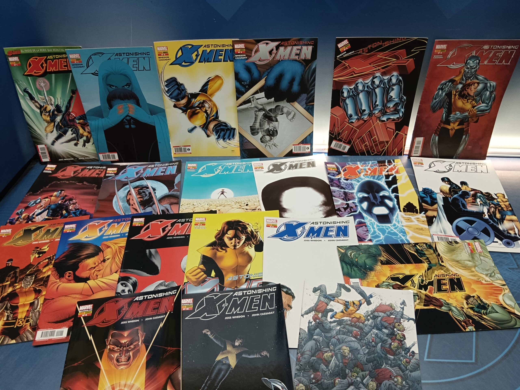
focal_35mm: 26
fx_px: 391
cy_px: 195
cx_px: 260
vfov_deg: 53.1
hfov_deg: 67.3
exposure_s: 1/50
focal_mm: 3.96
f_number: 1.8
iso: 560
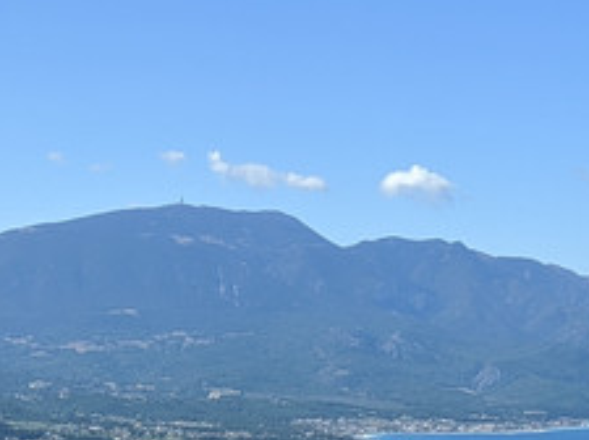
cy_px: 181
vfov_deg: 13.0
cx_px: 260
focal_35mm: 114
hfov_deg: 17.3
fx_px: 1937
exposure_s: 1/2778
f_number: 1.9
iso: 100
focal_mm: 3.94
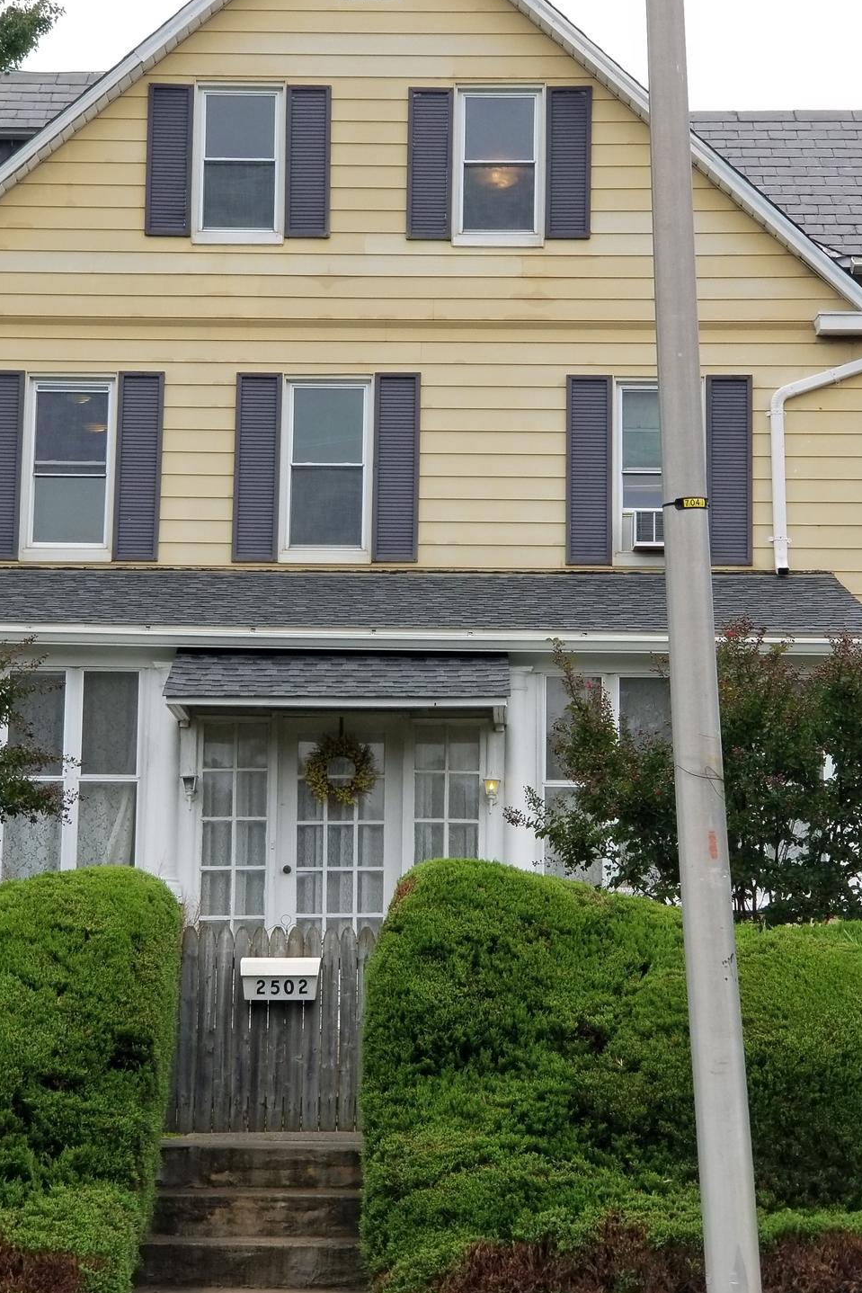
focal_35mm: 77
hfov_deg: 17.7
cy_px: 608
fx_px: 2765
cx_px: 355
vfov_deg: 26.3
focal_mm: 6
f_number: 2.4
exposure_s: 1/121
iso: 25
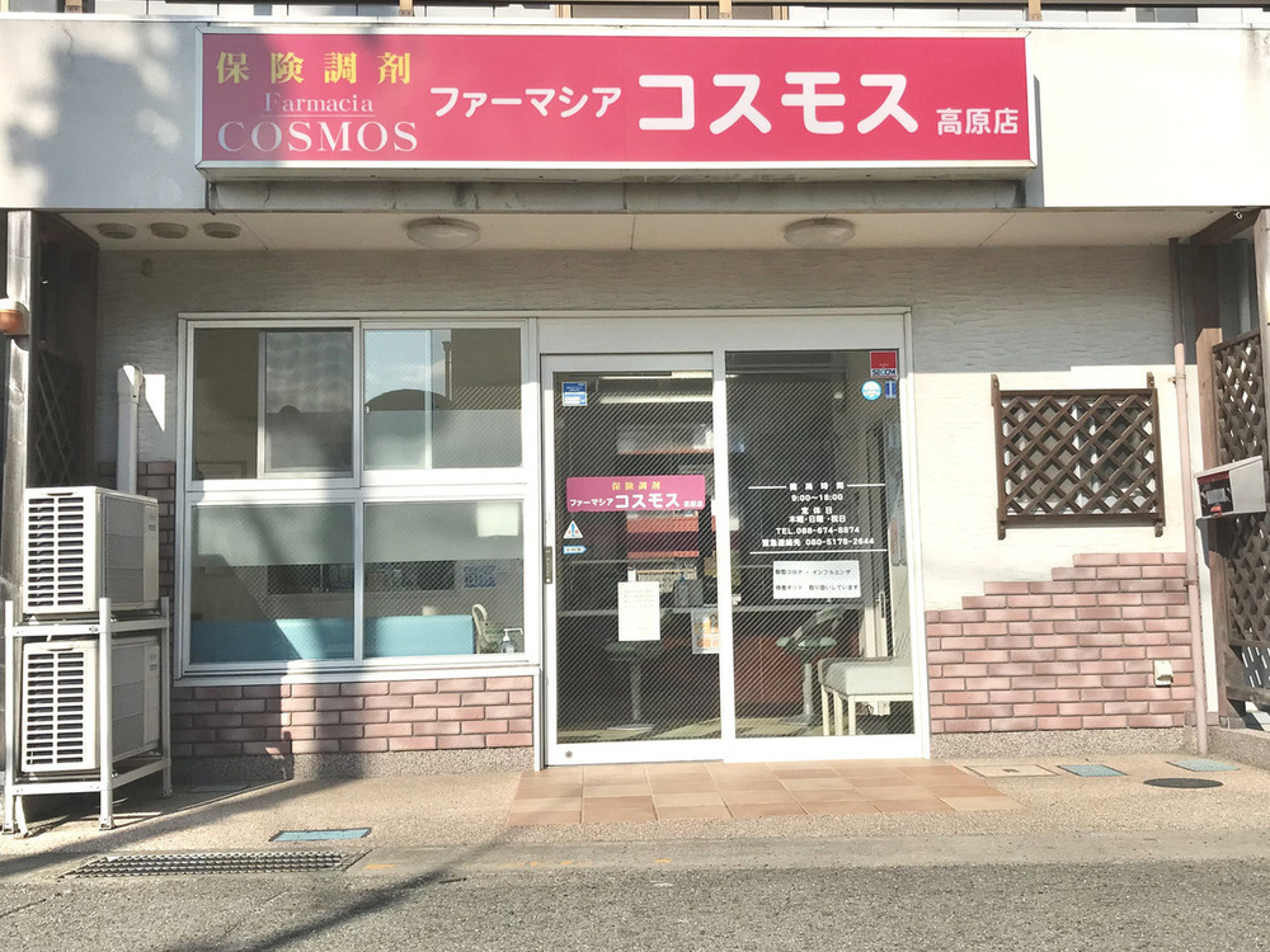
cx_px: 635
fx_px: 1027
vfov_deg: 49.7
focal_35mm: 28
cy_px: 476
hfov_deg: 63.4
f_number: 1.8
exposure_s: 1/4566
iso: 20
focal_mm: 3.99
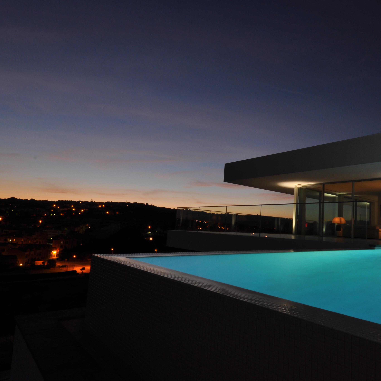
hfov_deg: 62.9
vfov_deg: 65.0
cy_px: 188
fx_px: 299
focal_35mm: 24
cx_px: 263
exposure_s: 6
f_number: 22
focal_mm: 12
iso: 200
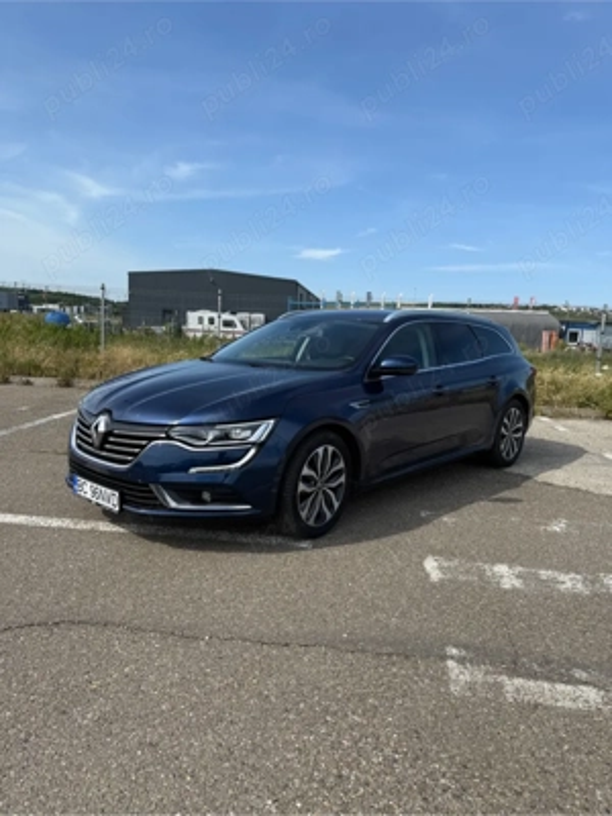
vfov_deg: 71.6
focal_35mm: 24
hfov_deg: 56.8
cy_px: 408
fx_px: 566
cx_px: 306
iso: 80
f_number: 1.78
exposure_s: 1/4167
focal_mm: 6.76
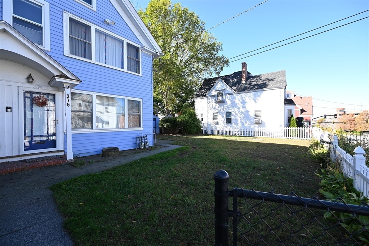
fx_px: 144
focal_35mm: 14
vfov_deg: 81.2
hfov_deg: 104.2
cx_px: 184
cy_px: 123
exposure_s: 1/250
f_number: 5.6
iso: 200
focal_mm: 14
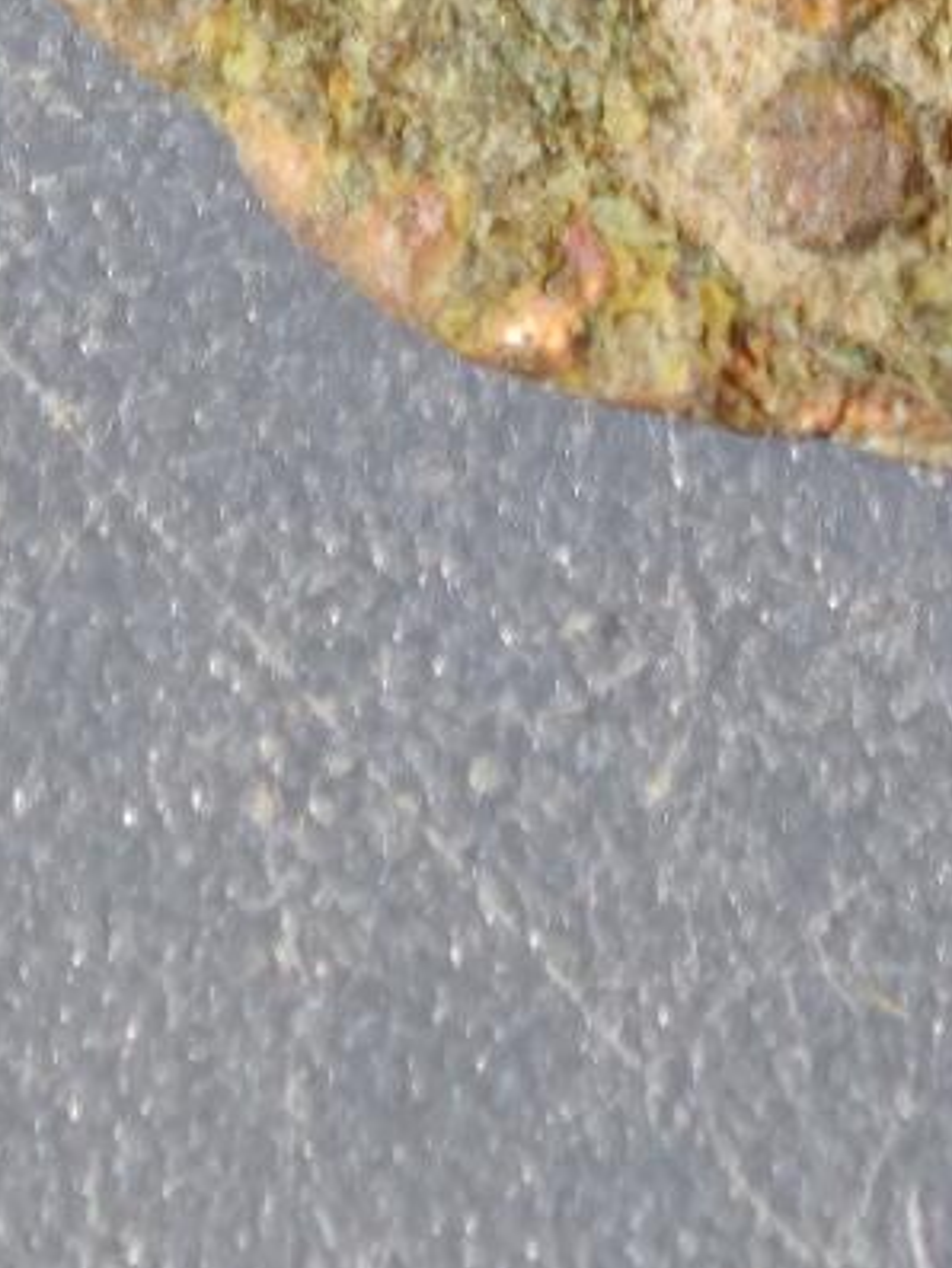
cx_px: 1271
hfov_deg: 3.1
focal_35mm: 476
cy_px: -1479
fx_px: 17445
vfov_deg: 4.1
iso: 250
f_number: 2
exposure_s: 1/100
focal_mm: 9
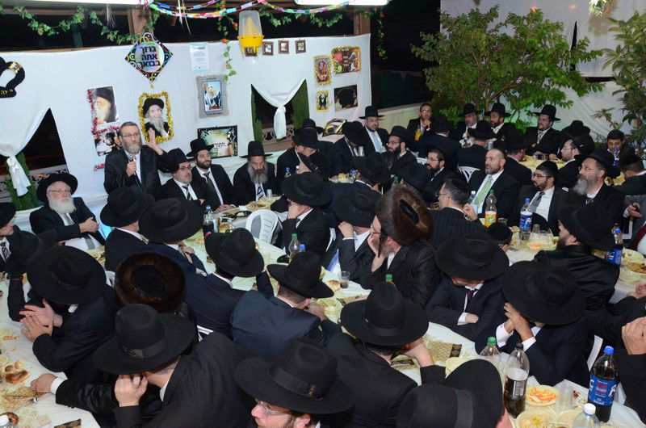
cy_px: 214
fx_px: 484
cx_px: 323
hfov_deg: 67.5
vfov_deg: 47.7
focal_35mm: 27
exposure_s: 1/60
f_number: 5.6
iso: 1600
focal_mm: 18
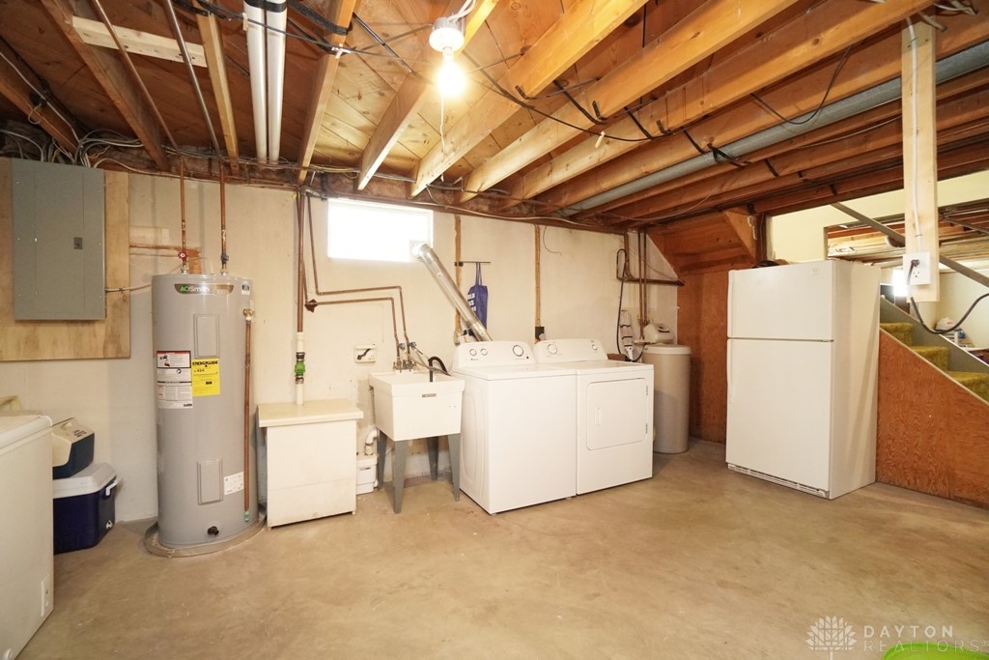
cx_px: 494
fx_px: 412
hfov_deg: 100.4
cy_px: 330
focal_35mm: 15
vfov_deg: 77.3
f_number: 4
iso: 3200
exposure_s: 1/60
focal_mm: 10
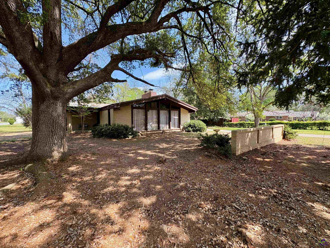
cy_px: 124
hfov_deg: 102.1
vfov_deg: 85.7
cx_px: 165
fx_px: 133
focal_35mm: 14
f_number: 2.2
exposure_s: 1/541
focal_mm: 2.22
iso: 64
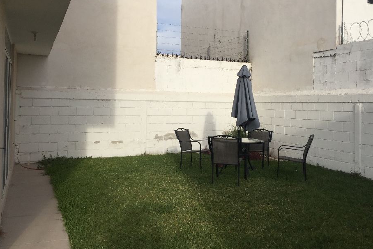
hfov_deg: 55.8
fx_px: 352
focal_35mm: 34
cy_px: 101
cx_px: 186
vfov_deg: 38.8
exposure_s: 1/2083
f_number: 2.2
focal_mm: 4.15
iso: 32
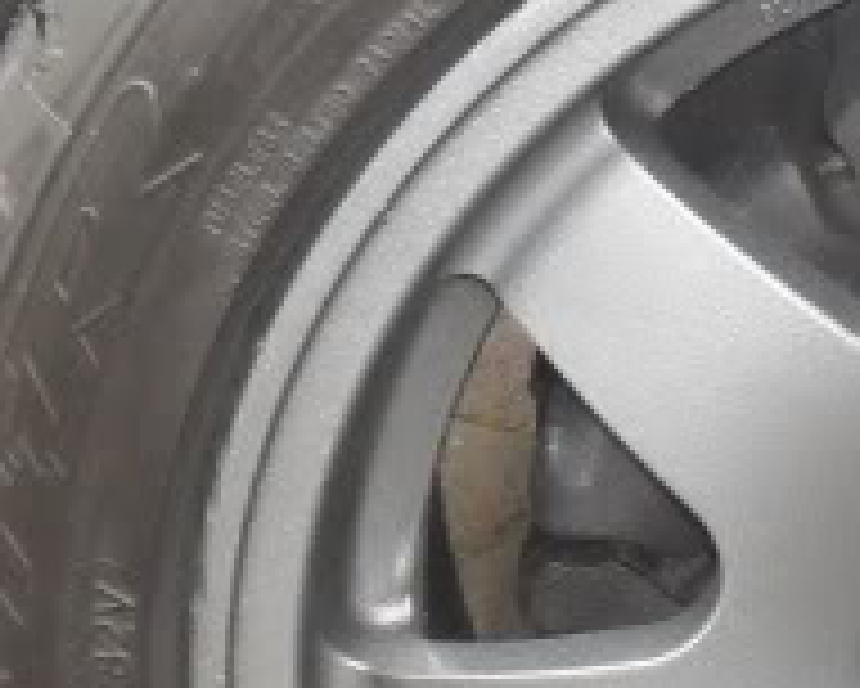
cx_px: 1004
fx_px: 4660
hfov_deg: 10.4
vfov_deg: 8.5
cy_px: 414
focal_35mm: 183
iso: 160
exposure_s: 1/45
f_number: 3.2
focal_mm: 6.3
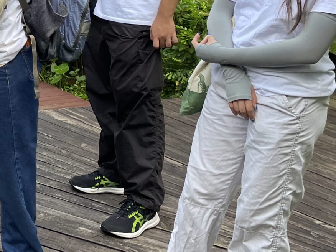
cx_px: -111
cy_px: 3
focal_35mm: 76
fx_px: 738
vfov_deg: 18.9
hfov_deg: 22.7
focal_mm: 4.2
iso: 32
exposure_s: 1/247
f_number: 1.6
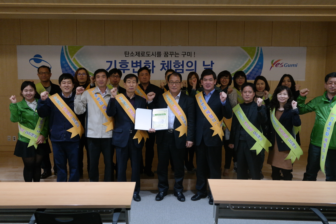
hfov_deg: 61.9
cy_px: 112
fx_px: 280
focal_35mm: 30
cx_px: 168
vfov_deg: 43.6
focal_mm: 20
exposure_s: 1/40
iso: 1600
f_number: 3.5
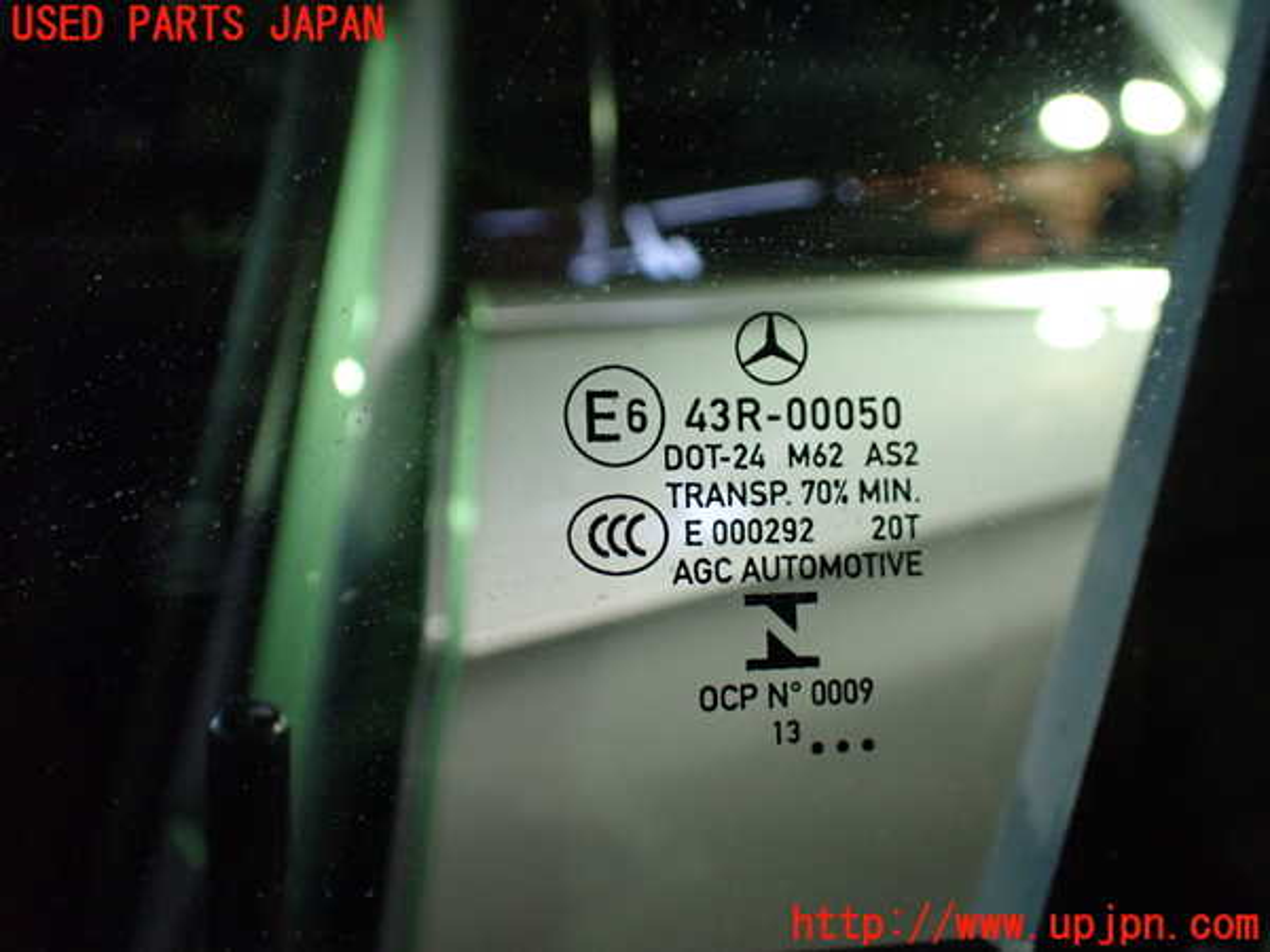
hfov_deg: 60.0
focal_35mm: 30
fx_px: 1101
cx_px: 635
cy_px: 476
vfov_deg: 46.8
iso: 800
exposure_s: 1/80
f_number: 2.3
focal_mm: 5.4
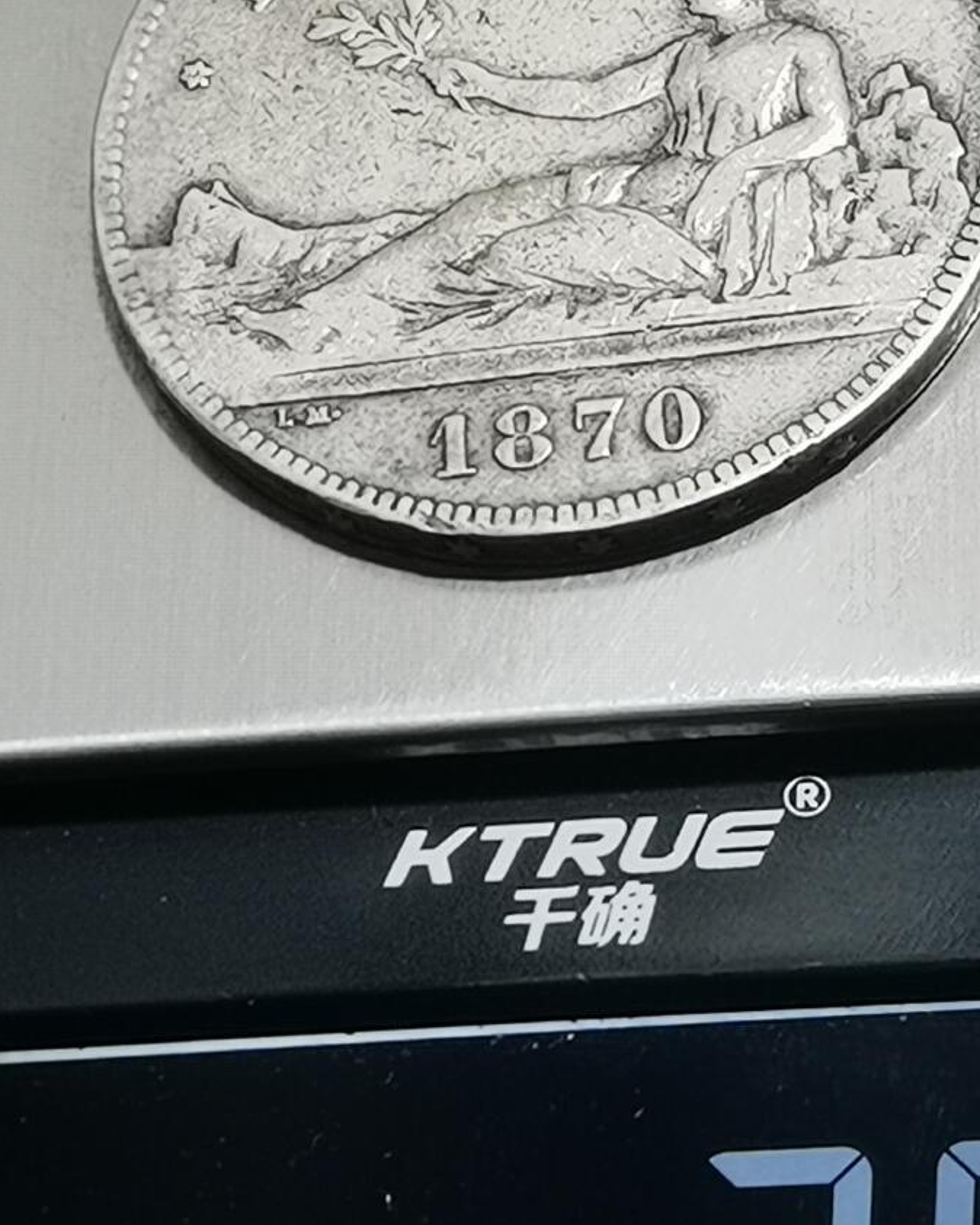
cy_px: 351
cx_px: 717
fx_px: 5291
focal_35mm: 146
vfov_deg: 13.2
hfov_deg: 10.6
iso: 125
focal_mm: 6.67
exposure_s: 1/100
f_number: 1.9
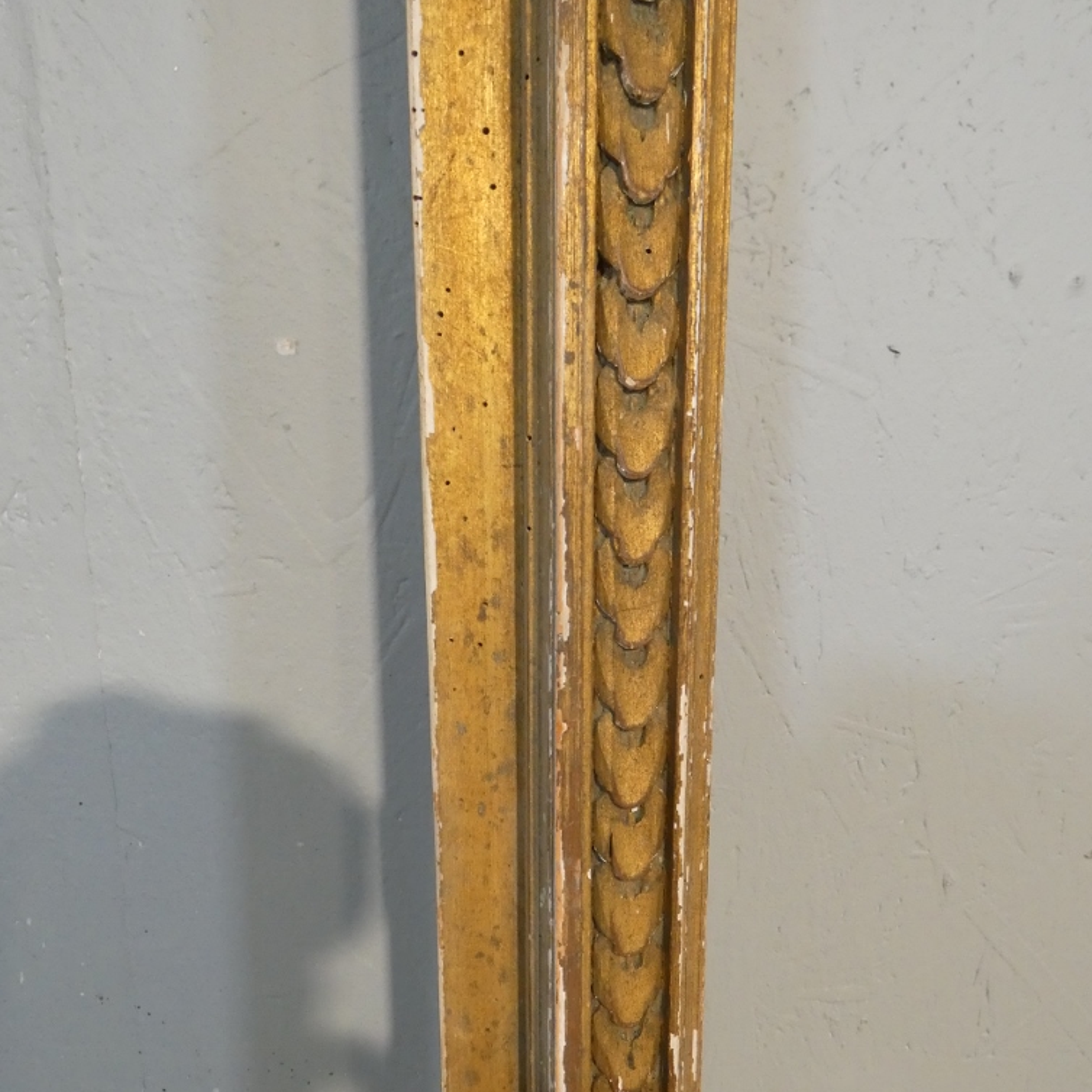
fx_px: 857
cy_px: 647
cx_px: 545
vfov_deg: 64.5
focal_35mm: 24
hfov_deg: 65.0
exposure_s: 1/125
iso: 640
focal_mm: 3.6
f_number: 2.8
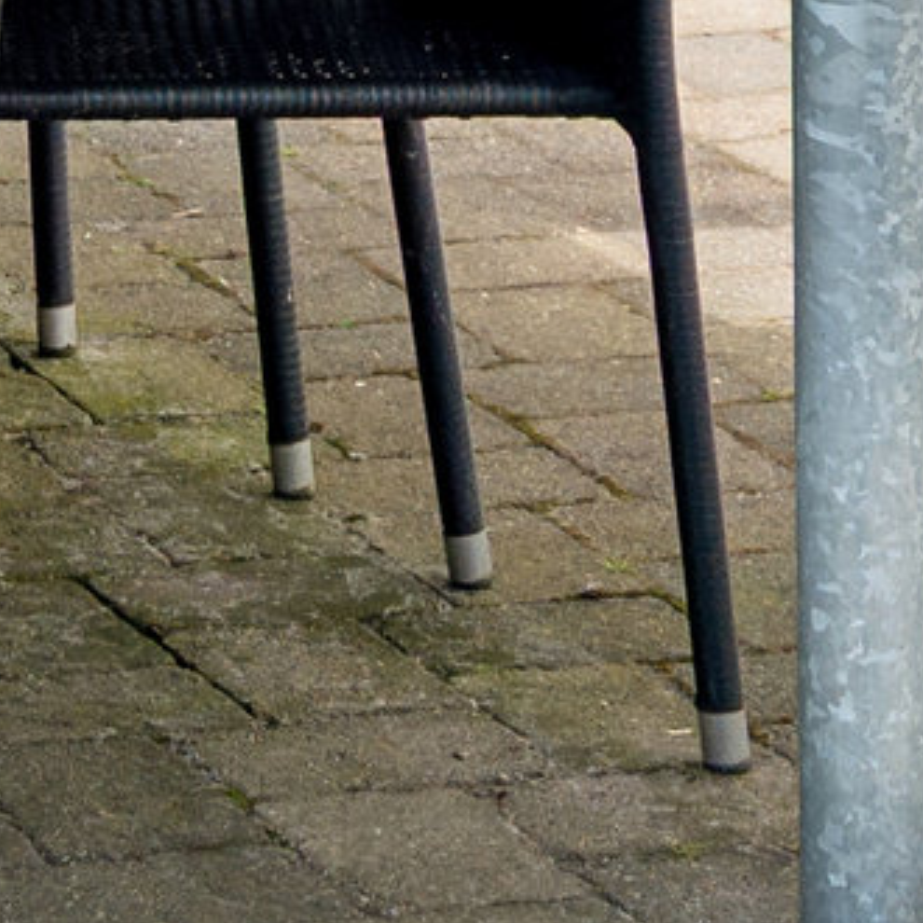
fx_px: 7451
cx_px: -671
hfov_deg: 6.9
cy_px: -1513
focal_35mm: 247
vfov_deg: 6.6
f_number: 5
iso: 400
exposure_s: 1/1250
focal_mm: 32
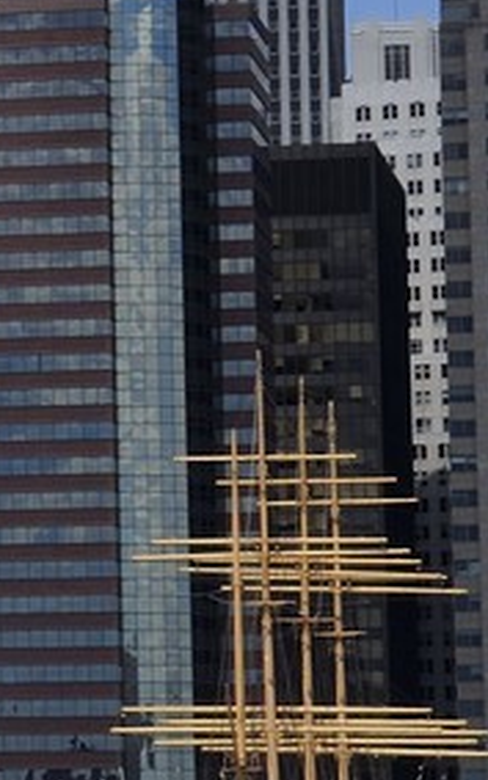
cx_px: -1359
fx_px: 6870
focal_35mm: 323
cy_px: 331
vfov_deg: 6.5
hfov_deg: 3.9
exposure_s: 1/200
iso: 200
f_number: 14
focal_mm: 56
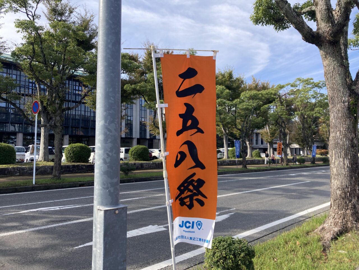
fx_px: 290
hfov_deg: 63.4
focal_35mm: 28
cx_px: 180
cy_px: 135
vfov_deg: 49.7
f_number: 1.8
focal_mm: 3.99
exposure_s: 1/906
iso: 20
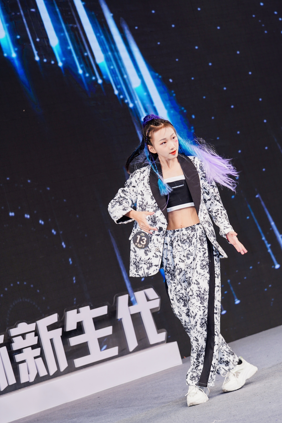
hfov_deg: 12.6
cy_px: 213
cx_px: 143
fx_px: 1280
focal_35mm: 109
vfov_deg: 18.8
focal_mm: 105
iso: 200
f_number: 4
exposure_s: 1/200
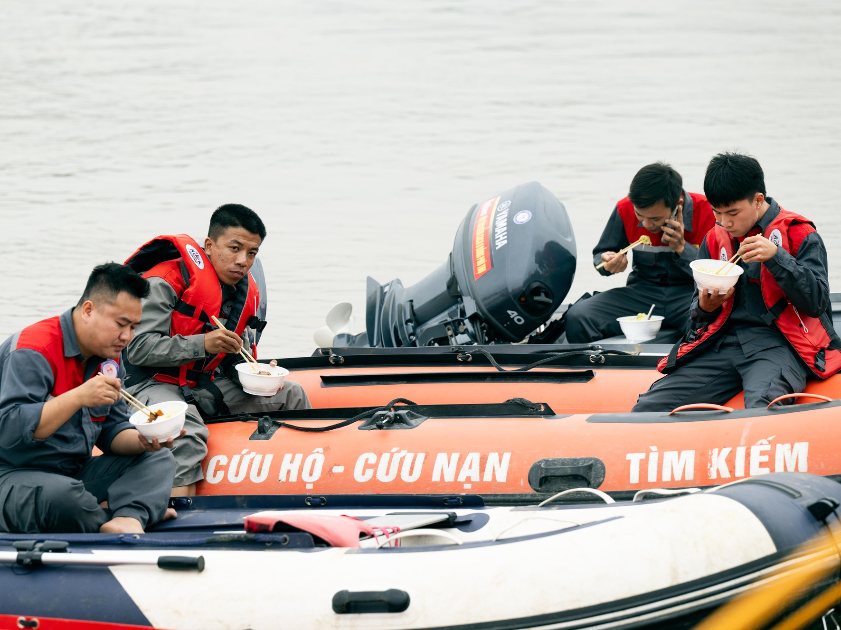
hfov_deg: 10.4
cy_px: 315
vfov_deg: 7.8
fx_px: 4616
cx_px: 385
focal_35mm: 190
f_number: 5
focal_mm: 175
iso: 800
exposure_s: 1/1250
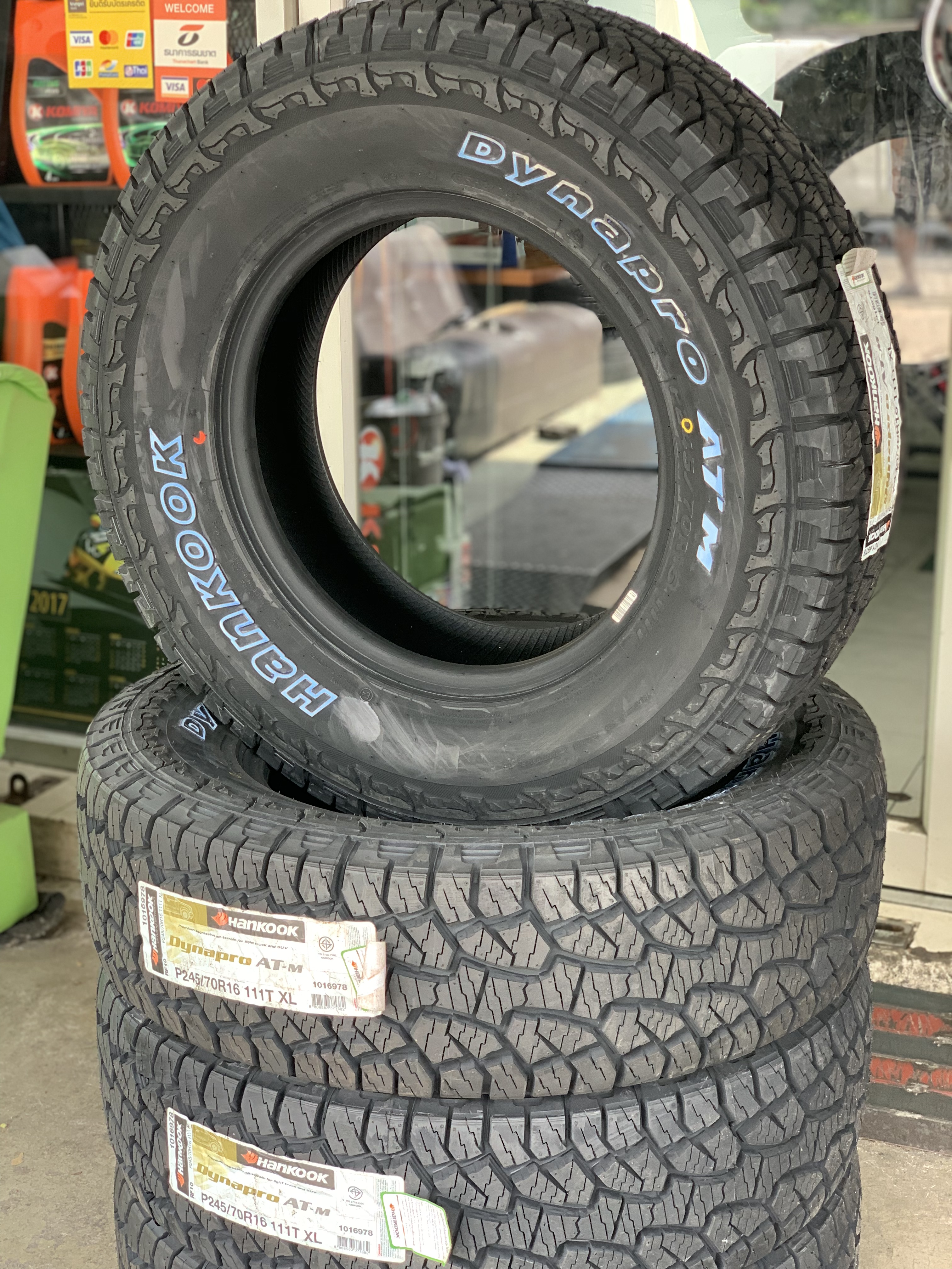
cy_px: 634
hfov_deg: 28.0
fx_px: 1907
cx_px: 476
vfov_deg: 36.8
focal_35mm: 52
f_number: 2.4
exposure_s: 1/85
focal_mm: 6
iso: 125
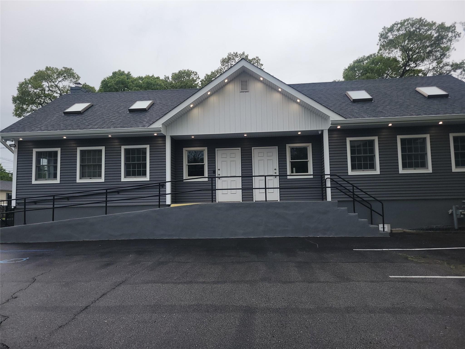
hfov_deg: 67.3
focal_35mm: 26
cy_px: 174
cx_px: 232
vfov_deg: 53.1
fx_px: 349
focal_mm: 5.4
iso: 40
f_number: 1.8
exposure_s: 1/452
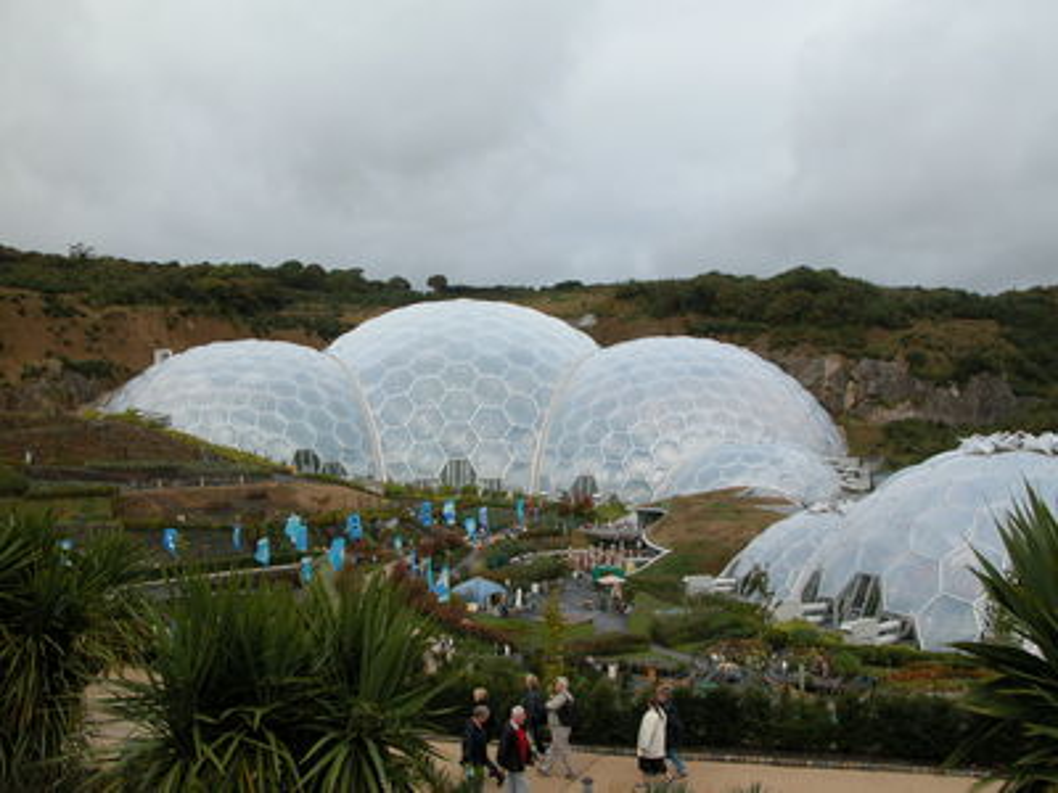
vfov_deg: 38.7
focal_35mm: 37
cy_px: 396
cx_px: 529
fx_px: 1131
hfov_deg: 50.1
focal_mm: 9.5
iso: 100
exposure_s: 1/297
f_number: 6.4
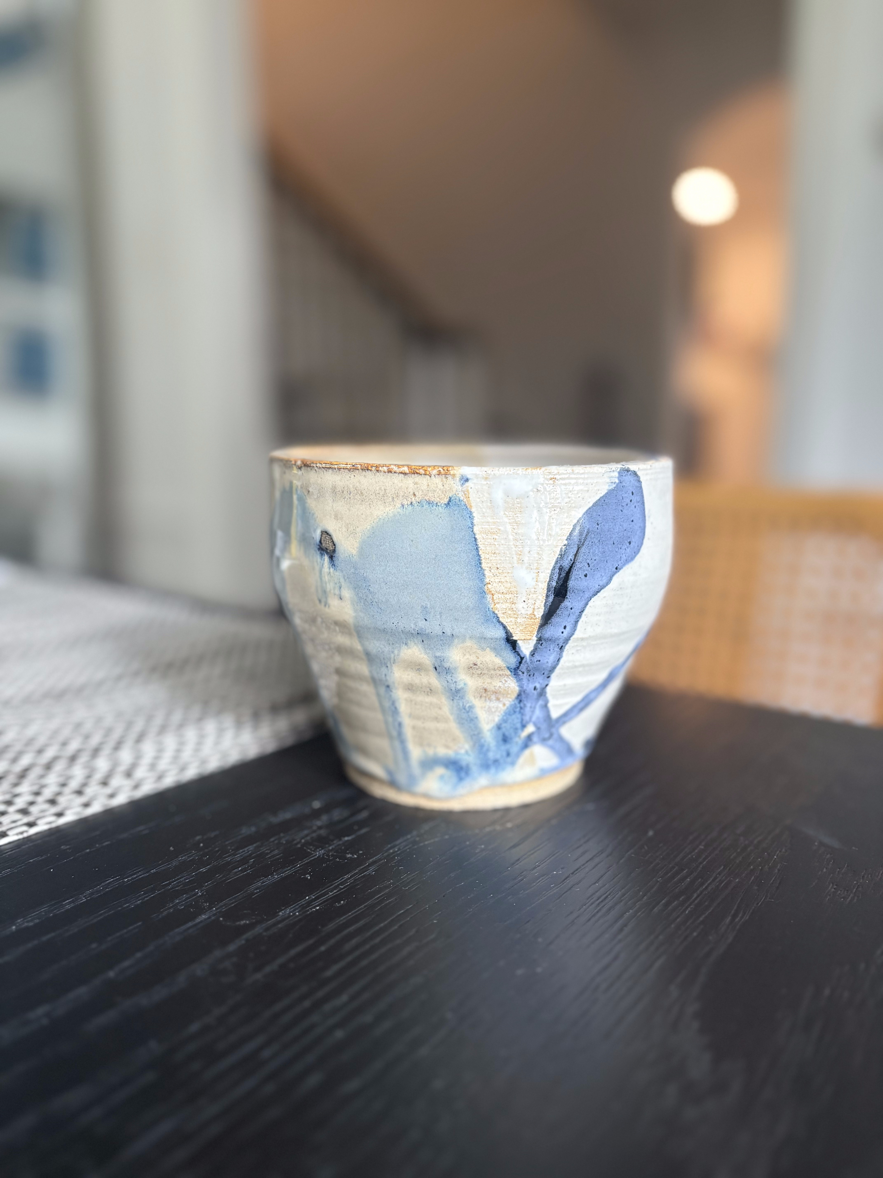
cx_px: 442
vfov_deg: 67.3
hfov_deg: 53.1
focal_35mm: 26
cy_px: 589
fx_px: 884
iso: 250
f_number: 1.6
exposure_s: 1/60
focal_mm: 5.96
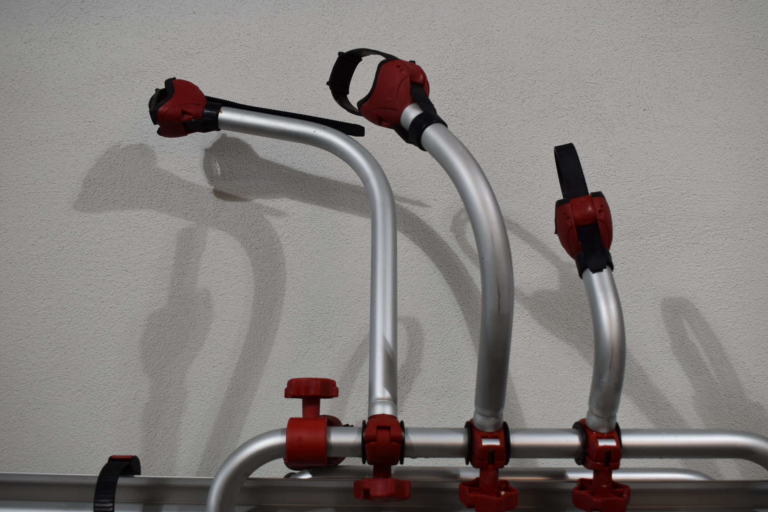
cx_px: 387
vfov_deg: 35.9
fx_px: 789
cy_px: 262
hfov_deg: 51.9
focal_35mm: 37
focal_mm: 24
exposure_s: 1/125
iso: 220
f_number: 5.6
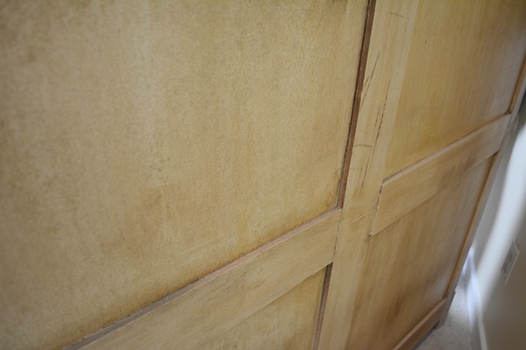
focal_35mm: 30
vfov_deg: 43.6
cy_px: 175
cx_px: 263
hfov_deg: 61.9
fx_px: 438
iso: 800
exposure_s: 1/40
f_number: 3.8
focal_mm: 20
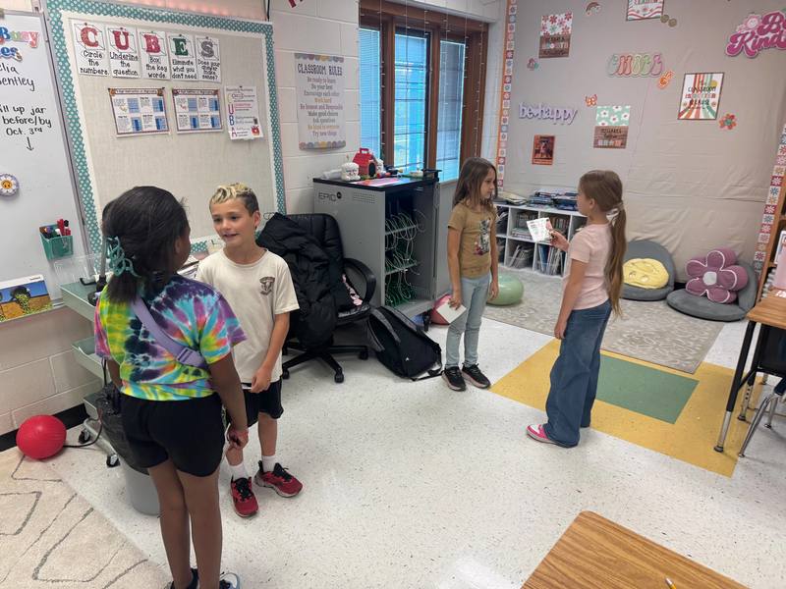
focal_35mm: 24
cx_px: 393
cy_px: 294
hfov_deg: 71.6
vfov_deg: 56.8
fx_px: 545
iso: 160
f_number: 1.78
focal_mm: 6.76
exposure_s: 1/120
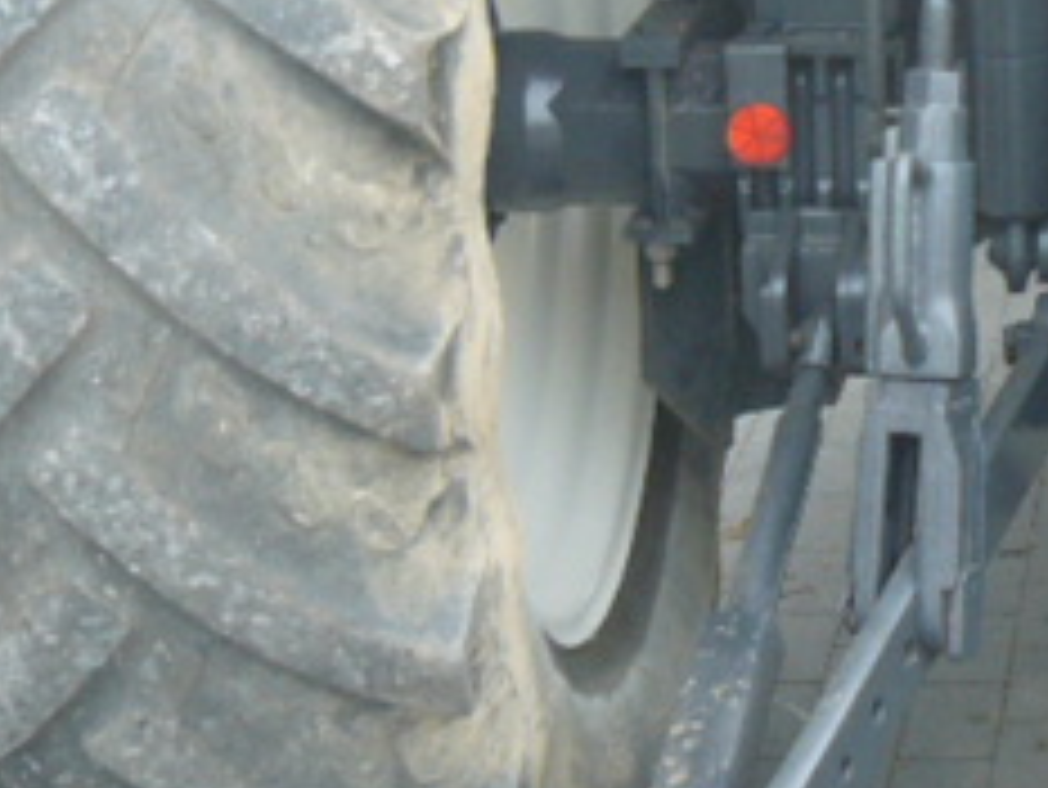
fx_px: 2999
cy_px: 306
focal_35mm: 99
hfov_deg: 18.7
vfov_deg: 14.9
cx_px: 1291
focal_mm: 6
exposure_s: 1/50
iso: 100
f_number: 2.8
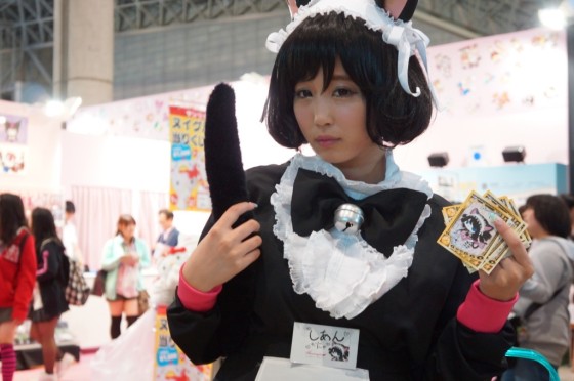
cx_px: 287
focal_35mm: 51
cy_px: 190
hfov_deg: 38.9
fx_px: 812
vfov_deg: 26.4
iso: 1600
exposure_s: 1/25
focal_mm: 34
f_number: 4.5
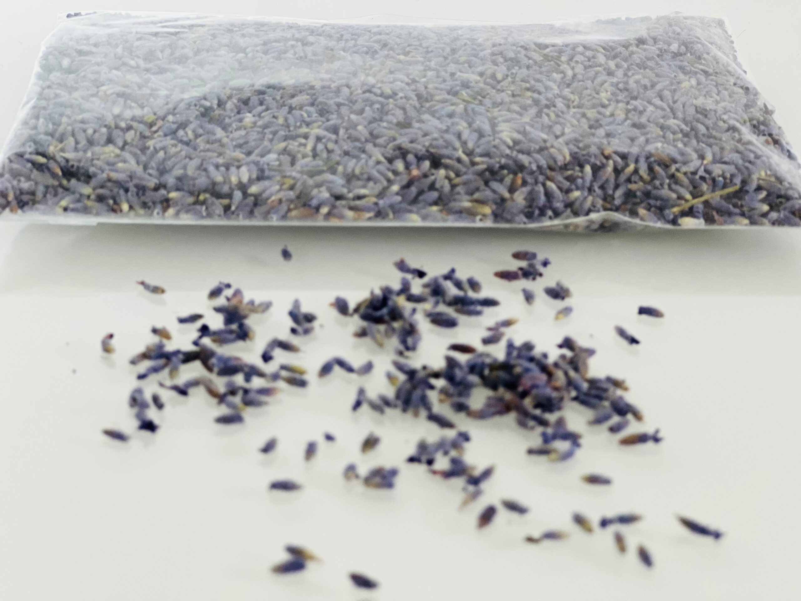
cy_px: 300
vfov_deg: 19.1
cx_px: 400
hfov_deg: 25.3
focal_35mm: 77
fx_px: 1782
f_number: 2.8
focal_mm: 9
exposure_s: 1/121
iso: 250
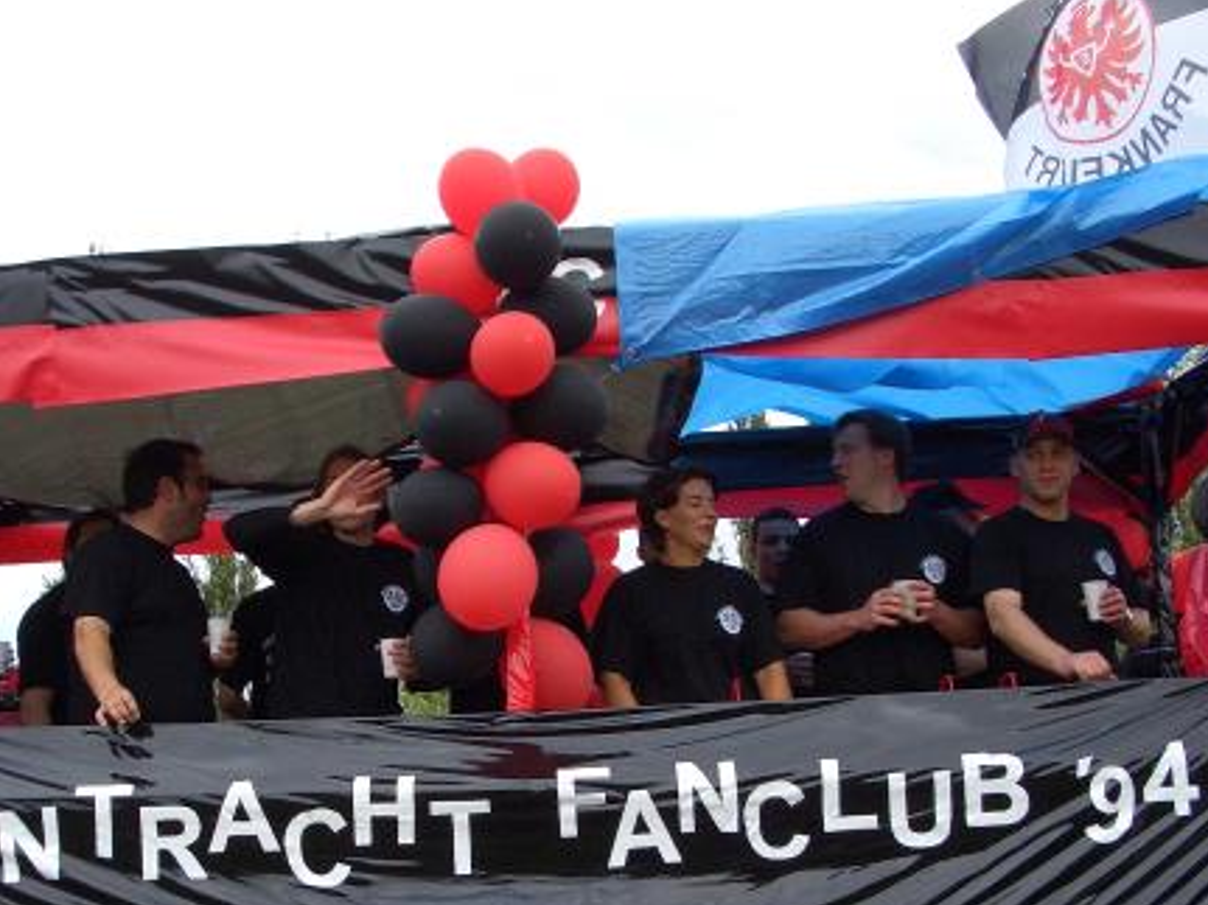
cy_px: 611
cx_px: 446
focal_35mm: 52
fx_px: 1814
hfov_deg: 36.6
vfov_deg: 27.8
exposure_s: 1/500
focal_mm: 5.8
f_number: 4.3
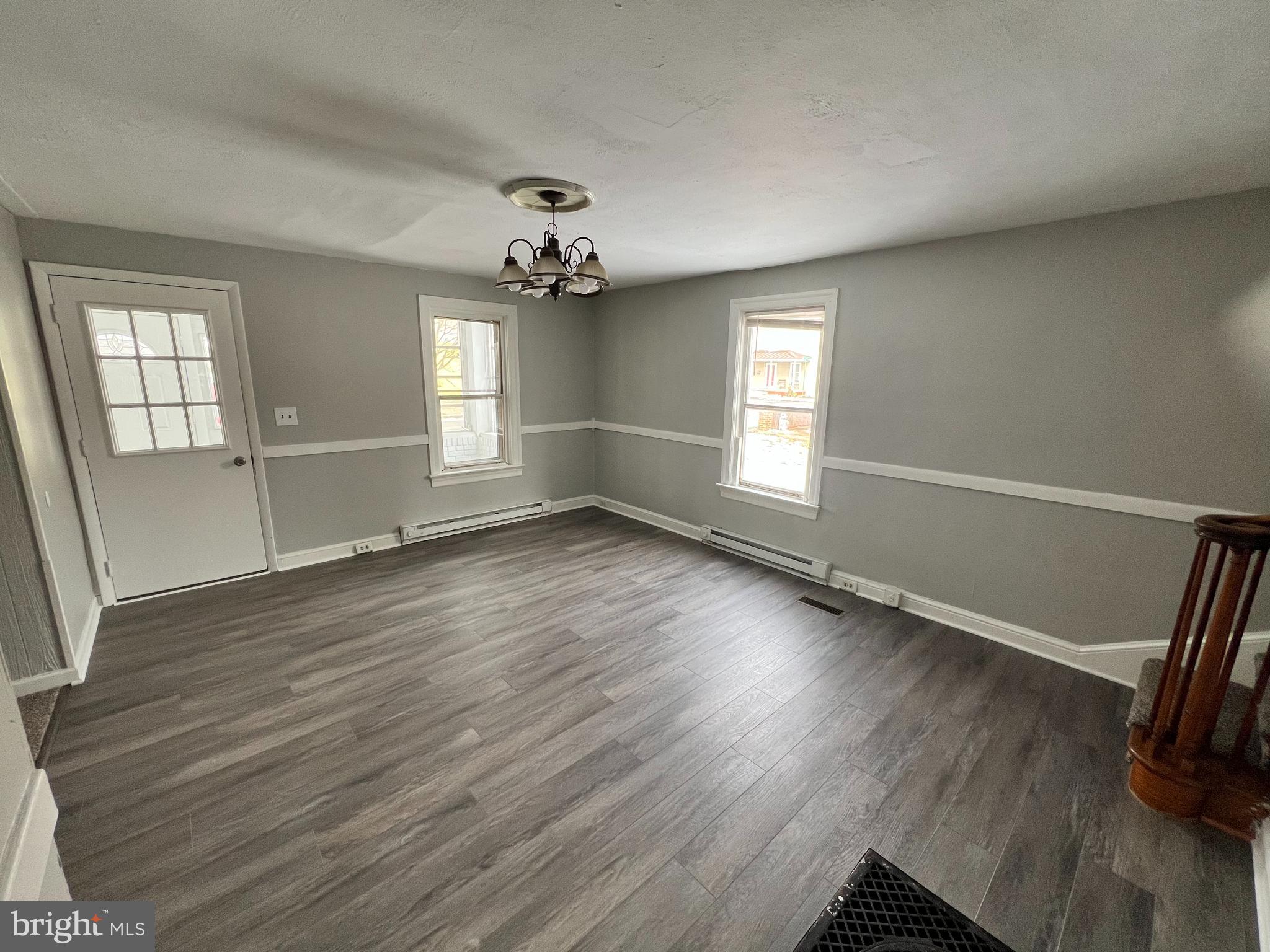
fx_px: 477
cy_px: 476
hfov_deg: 106.2
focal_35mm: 13
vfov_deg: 89.9
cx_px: 635
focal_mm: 1.57
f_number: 1.8
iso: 125
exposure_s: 1/99
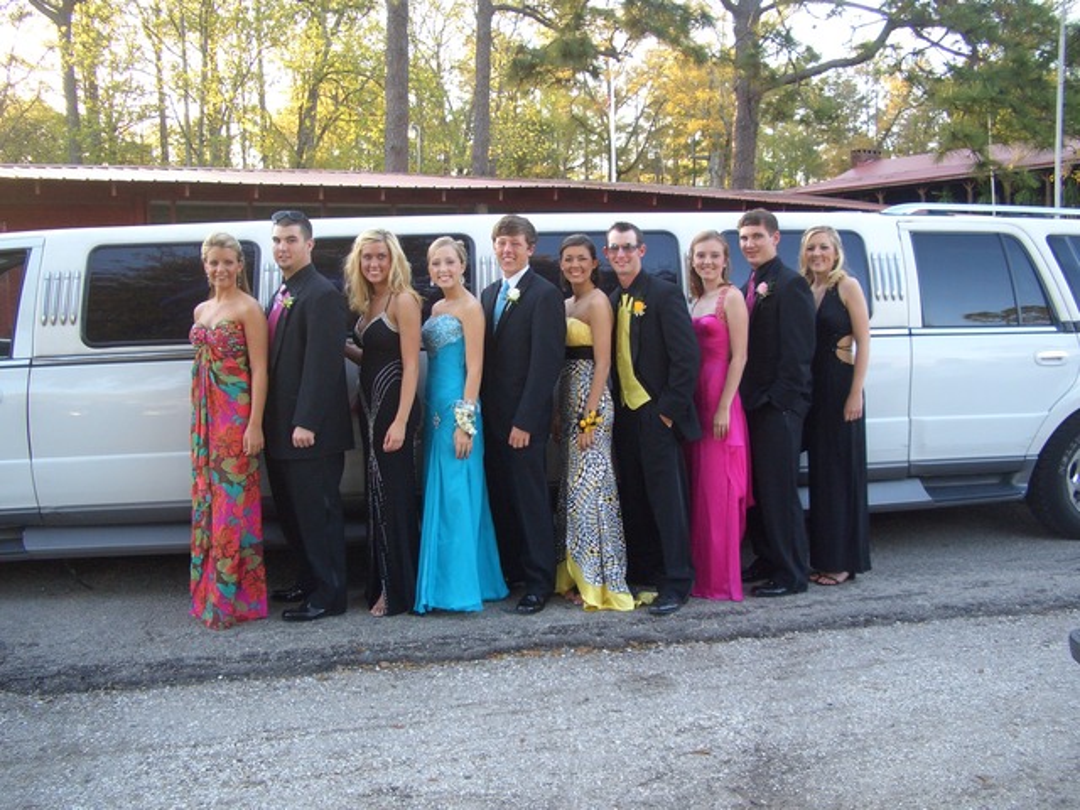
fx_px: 1092
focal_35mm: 35
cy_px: 405
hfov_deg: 52.6
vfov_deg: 40.7
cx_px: 540
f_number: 2.6
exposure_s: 1/100
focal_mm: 5.8
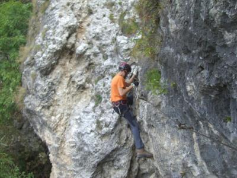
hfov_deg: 49.0
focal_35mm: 38
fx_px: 260
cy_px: 89
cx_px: 118
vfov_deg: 37.7
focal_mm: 6.2
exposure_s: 1/200
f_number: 2.7
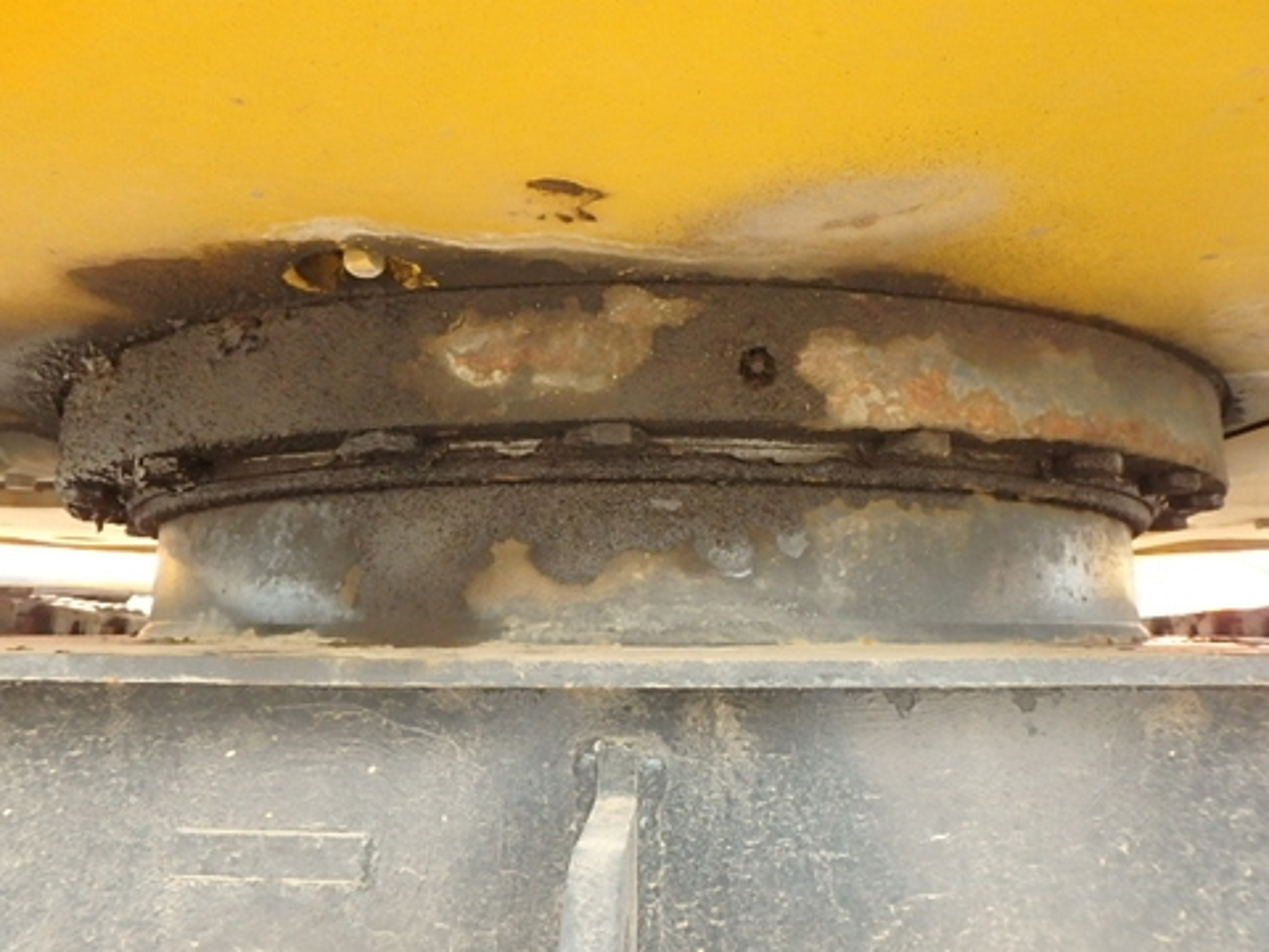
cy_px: 476
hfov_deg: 69.4
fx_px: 916
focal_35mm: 25
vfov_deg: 54.9
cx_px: 634
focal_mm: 4.5
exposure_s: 1/30
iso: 800
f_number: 4.1
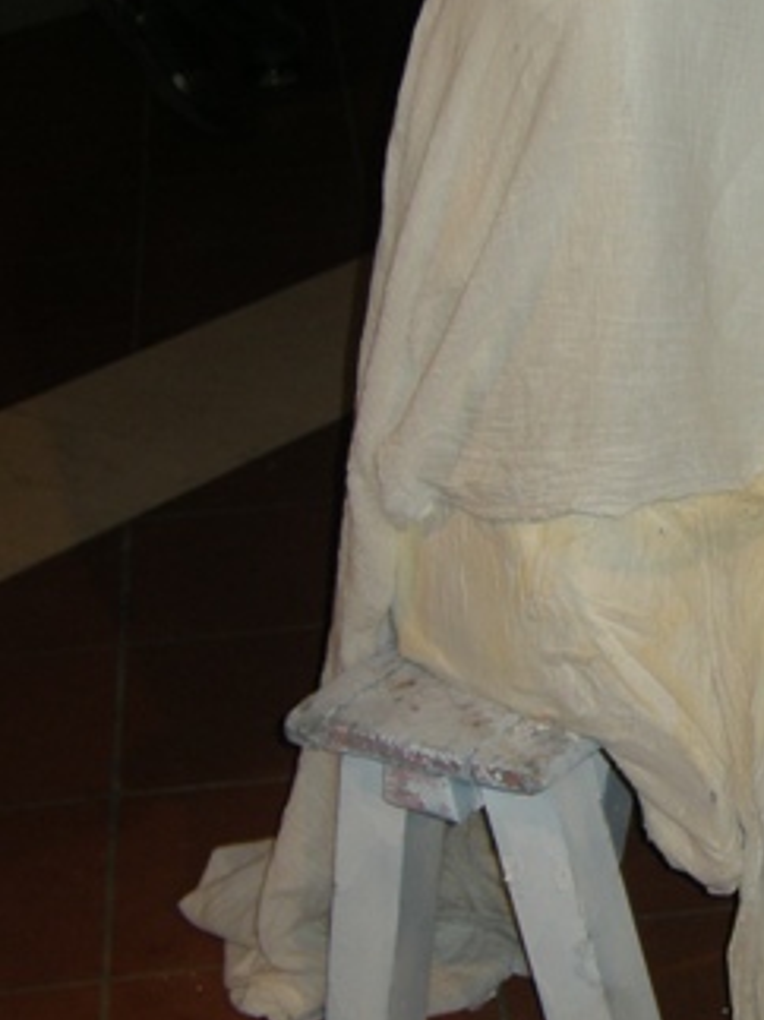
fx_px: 3151
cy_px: 395
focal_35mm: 107
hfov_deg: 13.6
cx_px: 802
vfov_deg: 18.4
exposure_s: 1/53.8
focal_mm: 7.5
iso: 65
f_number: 3.5
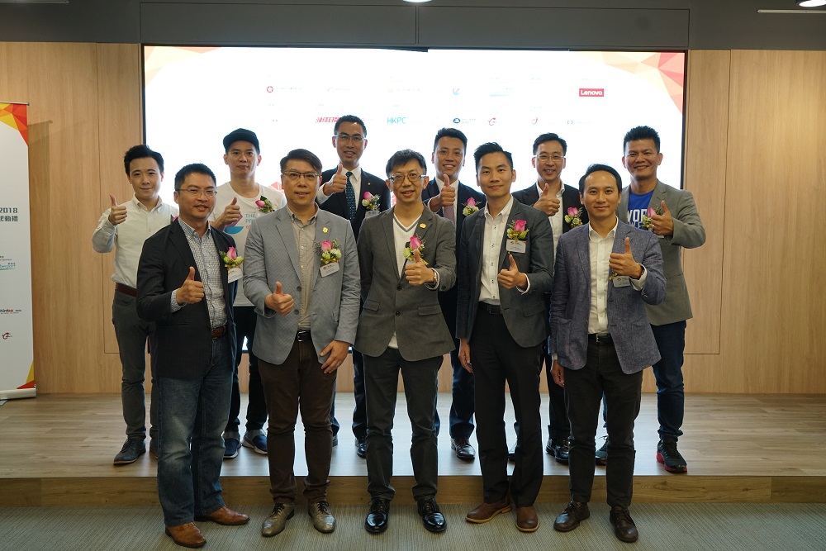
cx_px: 413
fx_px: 734
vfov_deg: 41.1
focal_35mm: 32
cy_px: 276
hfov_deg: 58.7
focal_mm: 32
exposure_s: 1/80
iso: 1000
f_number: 5
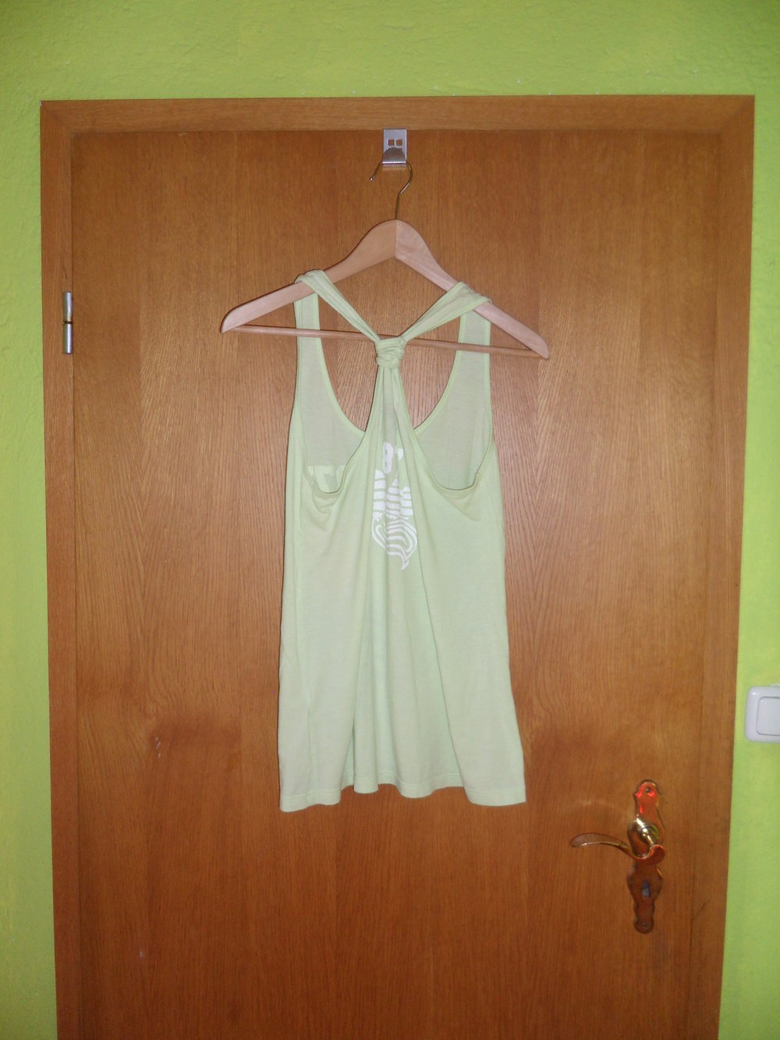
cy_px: 520
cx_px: 390
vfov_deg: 65.3
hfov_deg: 51.4
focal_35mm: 27
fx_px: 811
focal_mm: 4.9
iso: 200
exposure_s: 1/45
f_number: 3.5
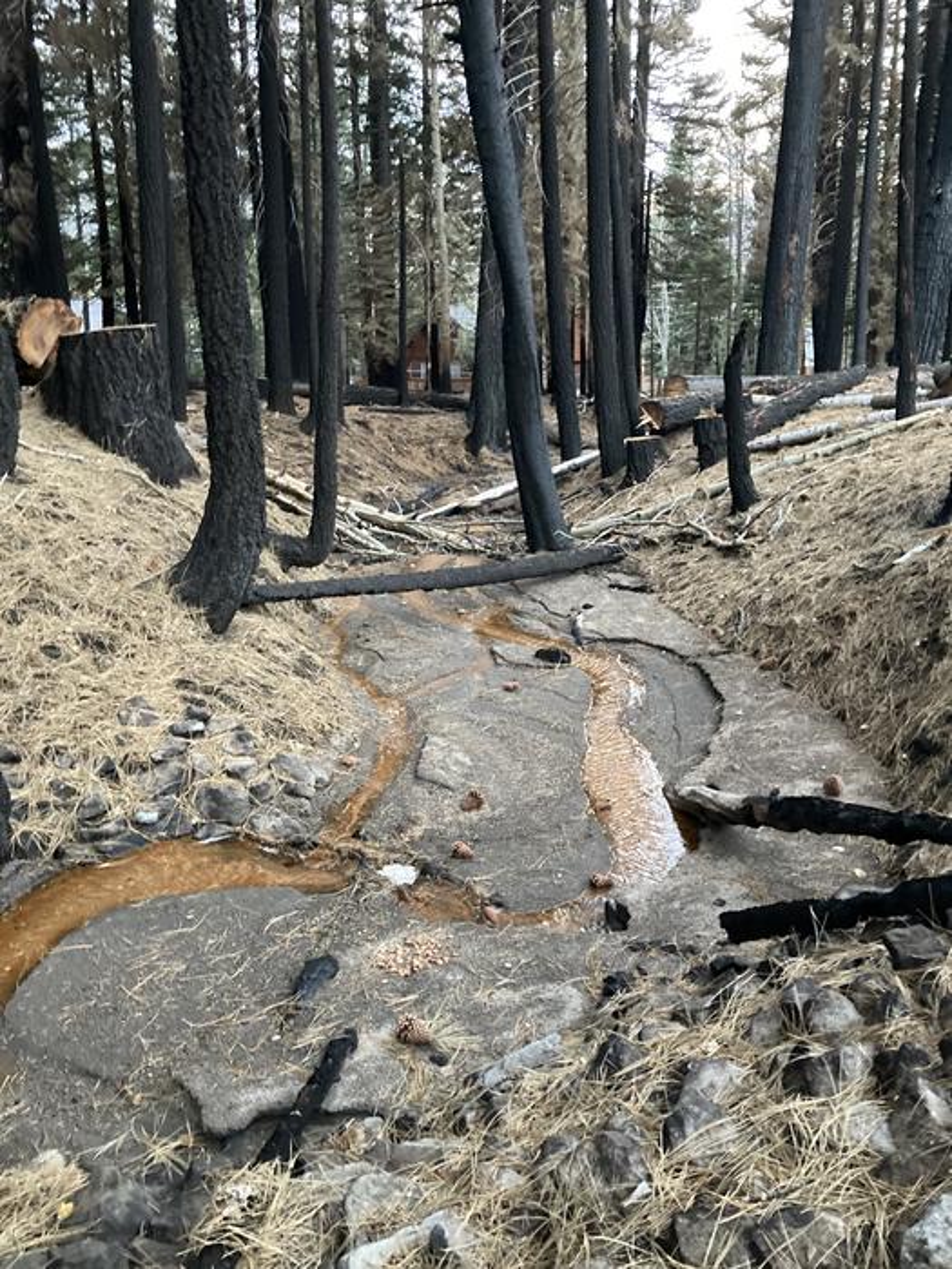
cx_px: 476
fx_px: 1027
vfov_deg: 63.4
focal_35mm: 28
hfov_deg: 49.7
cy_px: 634
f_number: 1.8
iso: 640
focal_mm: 3.99
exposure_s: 1/30
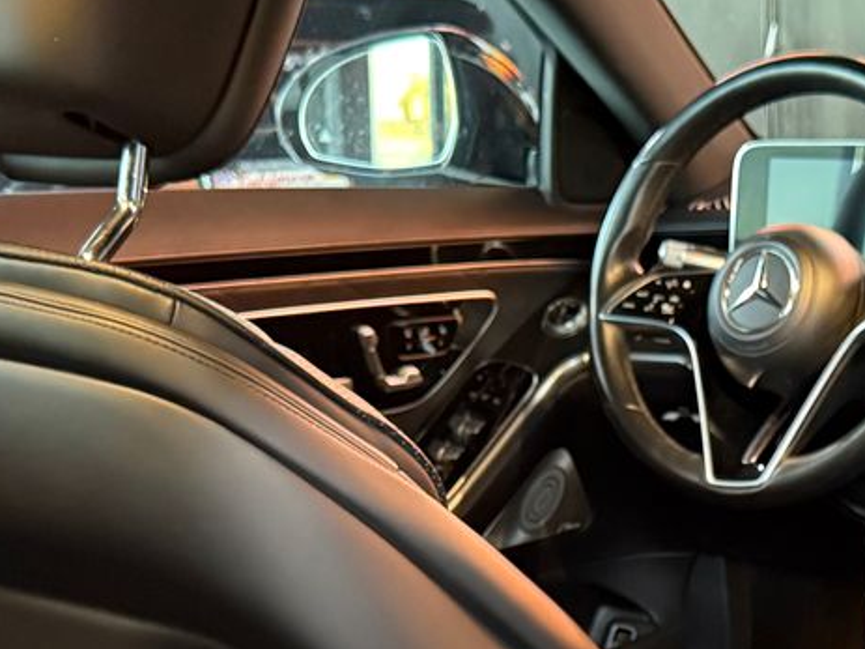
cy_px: 806
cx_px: 757
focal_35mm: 83
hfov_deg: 23.0
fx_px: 2074
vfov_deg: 16.9
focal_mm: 6.76
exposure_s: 1/30
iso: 800
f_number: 1.78
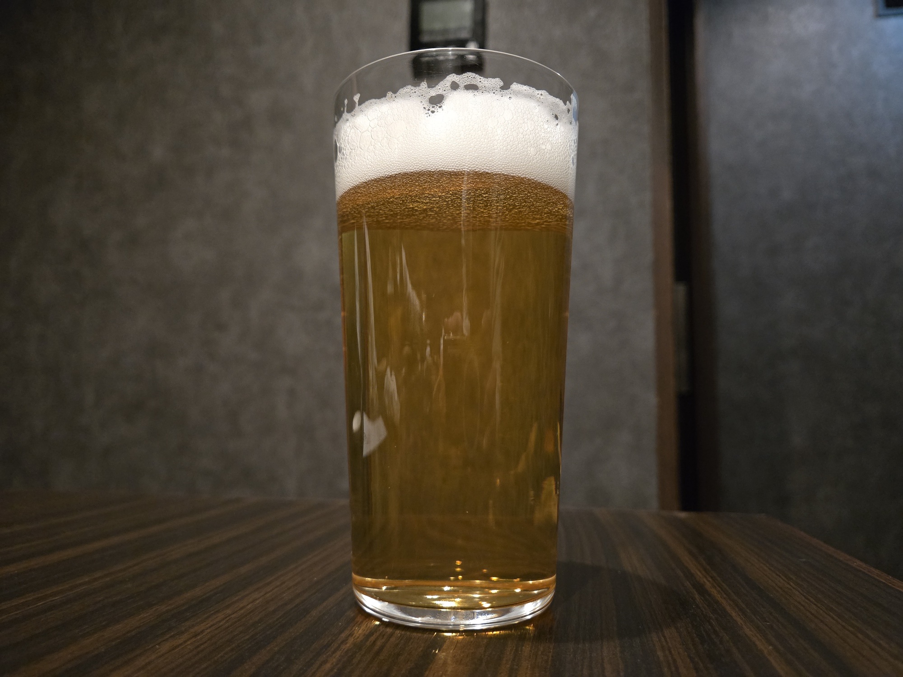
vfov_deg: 58.9
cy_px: 338
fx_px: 600
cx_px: 452
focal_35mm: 23
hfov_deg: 73.9
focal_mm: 5.4
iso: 2000
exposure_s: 1/16.7
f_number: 1.8
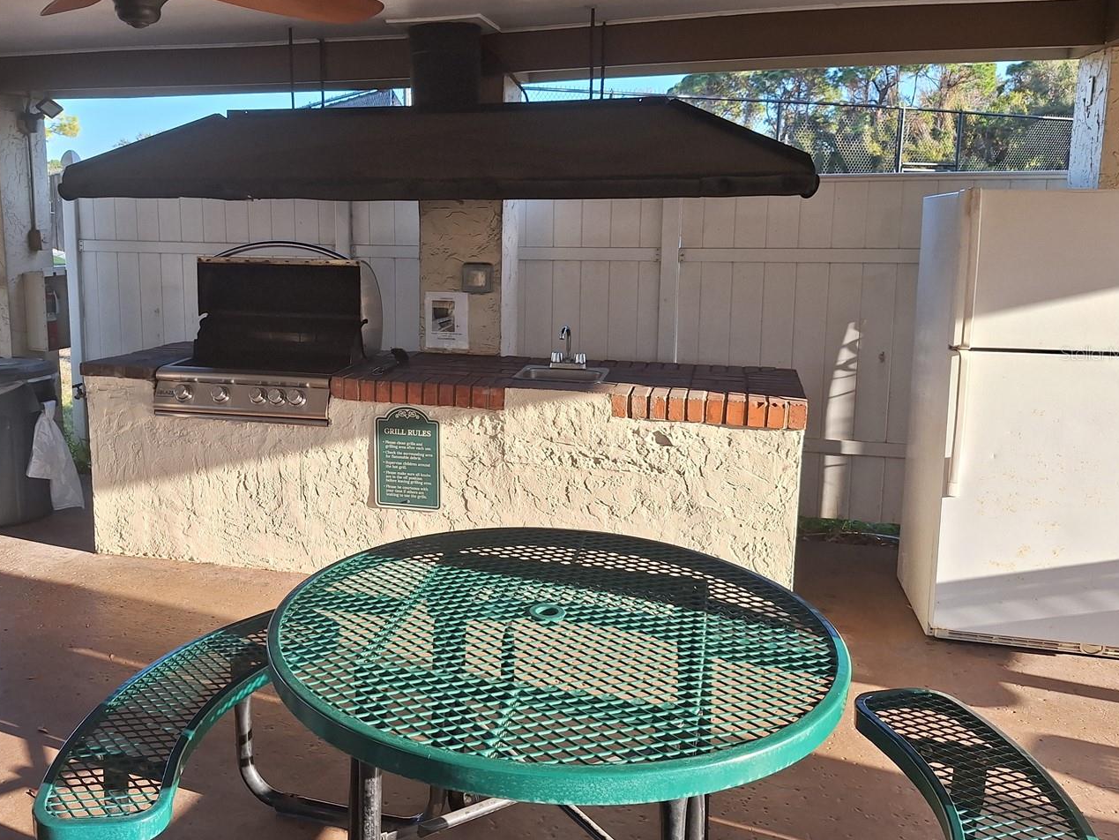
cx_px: 438
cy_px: 353
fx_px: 938
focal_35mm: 29
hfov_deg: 61.0
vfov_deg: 48.1
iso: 40
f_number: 1.8
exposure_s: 1/602
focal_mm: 5.54
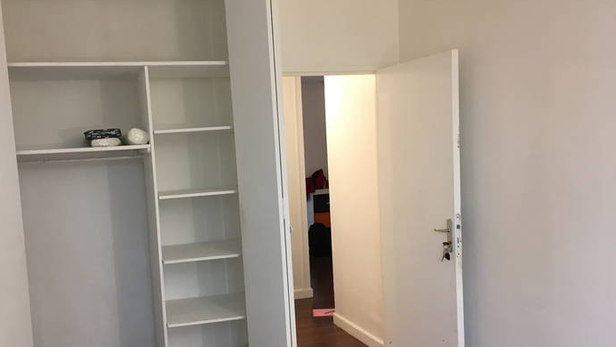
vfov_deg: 32.8
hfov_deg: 55.1
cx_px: 268
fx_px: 588
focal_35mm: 36
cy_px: 207
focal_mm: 4.15
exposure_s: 1/33
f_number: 2.2
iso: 100
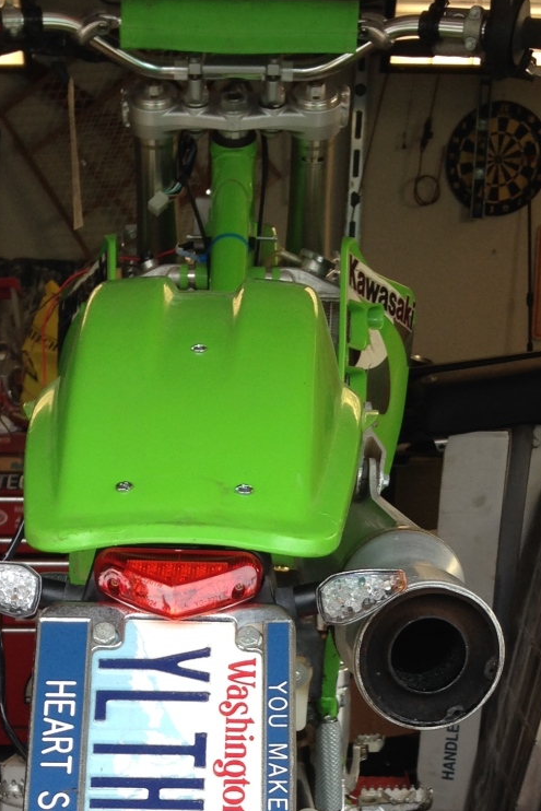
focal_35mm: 74
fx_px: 1667
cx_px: 173
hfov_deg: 18.4
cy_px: 816
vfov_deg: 25.9
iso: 50
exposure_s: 1/163
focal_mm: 4.12
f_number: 2.4
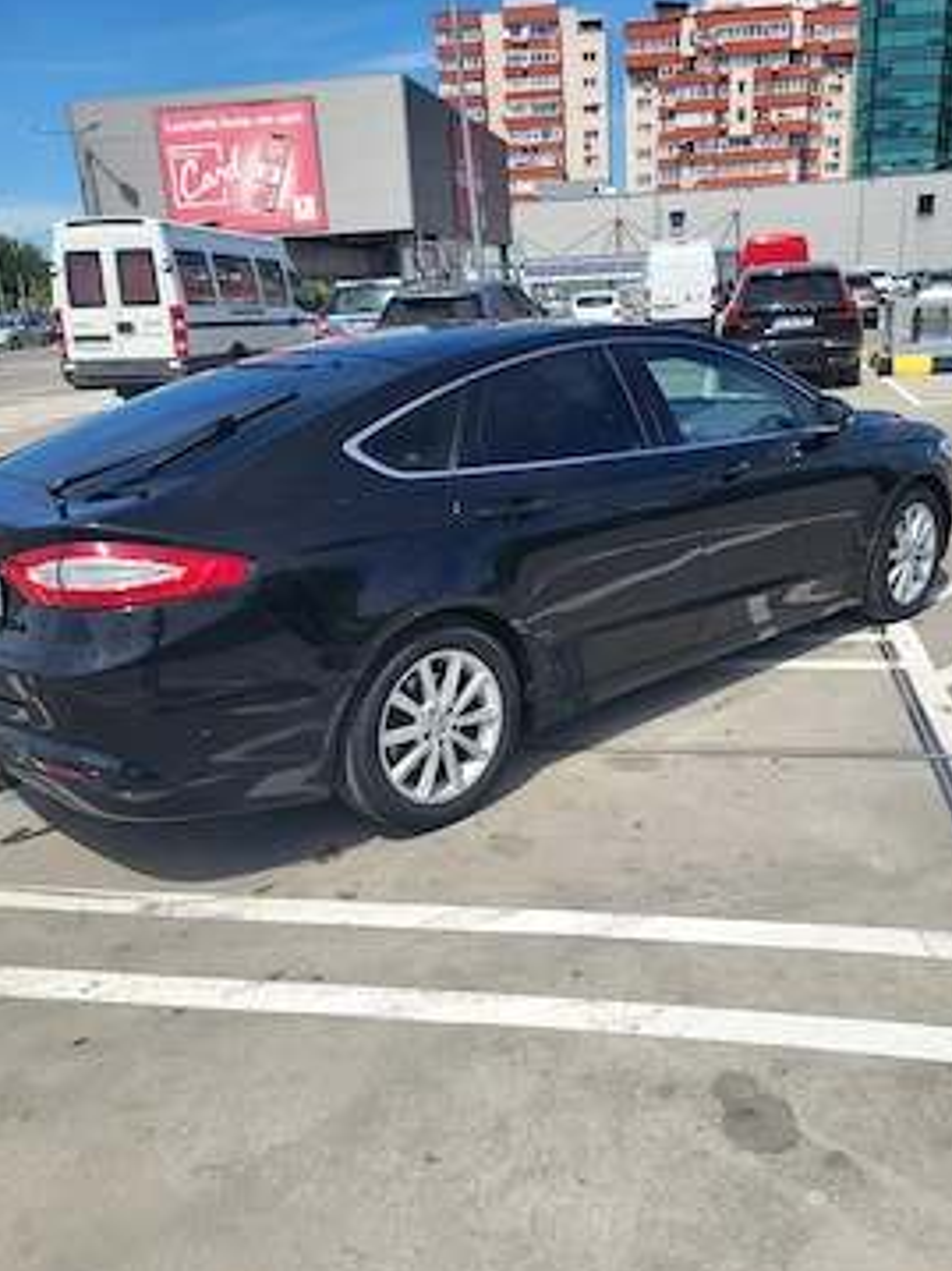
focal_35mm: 29
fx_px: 1064
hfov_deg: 48.1
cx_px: 520
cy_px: 669
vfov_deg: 61.6
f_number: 1.8
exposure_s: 1/2463
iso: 40
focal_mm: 5.4
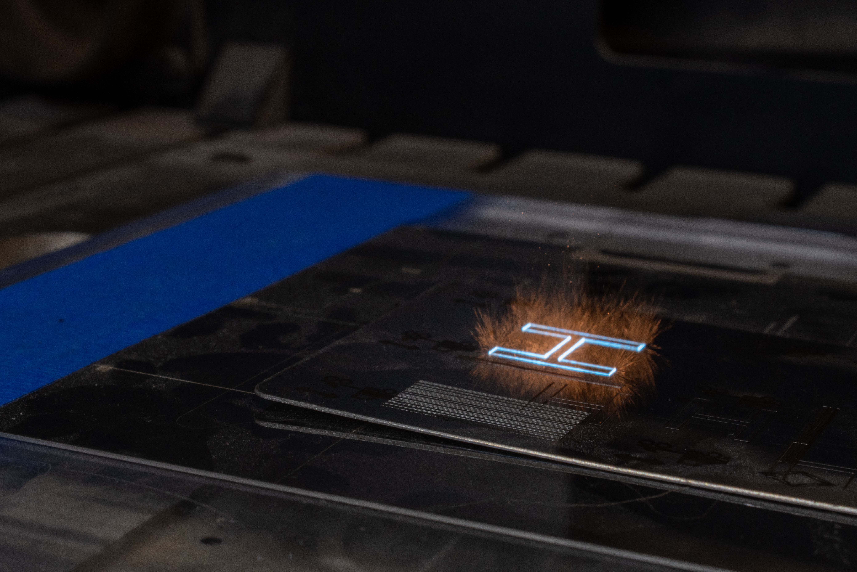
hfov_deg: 24.8
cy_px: 286
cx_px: 428
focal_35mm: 82
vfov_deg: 16.7
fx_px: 1952
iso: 400
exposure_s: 1/10
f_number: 14
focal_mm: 55
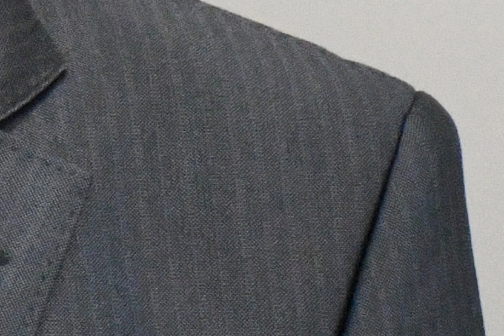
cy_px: -335
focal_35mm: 409
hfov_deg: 5.0
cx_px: -345
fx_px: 5727
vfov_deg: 3.3
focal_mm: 45
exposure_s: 1/500
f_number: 4.5
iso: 6400
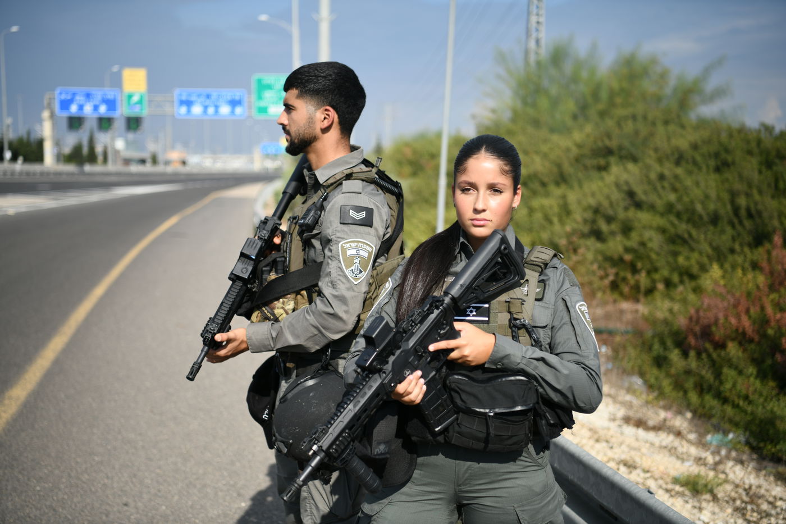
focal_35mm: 50
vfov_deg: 27.0
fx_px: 1091
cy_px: 262
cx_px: 393
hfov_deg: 39.6
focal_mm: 50
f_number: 2.8
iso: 125
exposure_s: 1/2500
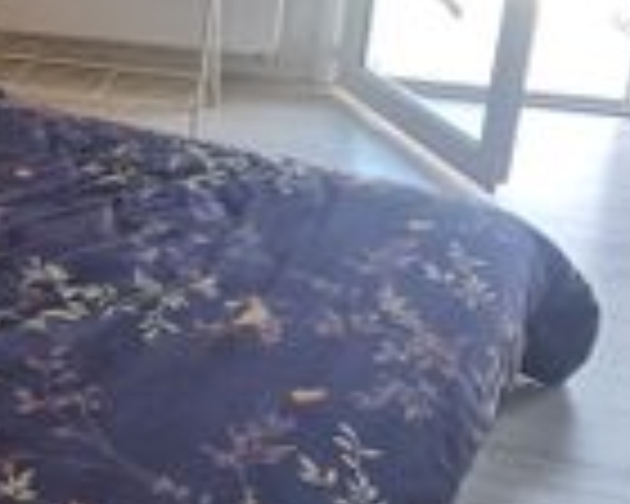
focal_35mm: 67
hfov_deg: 26.3
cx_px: -45
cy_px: 180
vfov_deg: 22.7
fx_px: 1249
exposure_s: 1/50
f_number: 2.2
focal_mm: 2.35
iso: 125
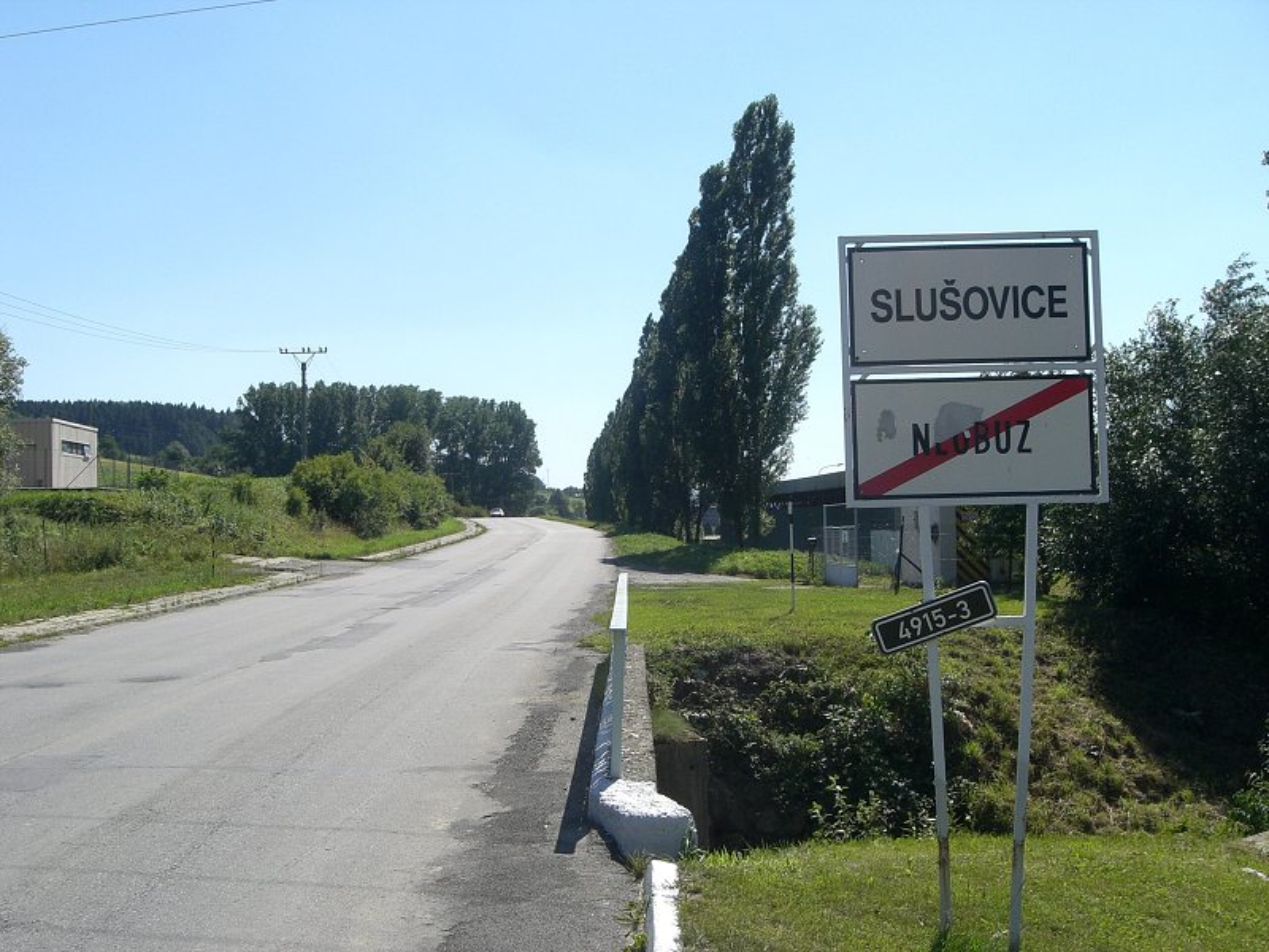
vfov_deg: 37.7
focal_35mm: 38
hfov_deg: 49.0
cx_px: 634
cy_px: 476
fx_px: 1393
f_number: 4.4
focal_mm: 6.3
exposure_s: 1/640
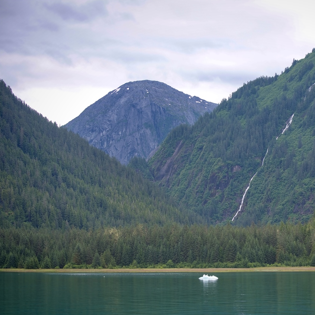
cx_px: 236
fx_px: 927
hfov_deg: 19.2
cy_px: 158
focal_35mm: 90
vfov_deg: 19.3
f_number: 6.3
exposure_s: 1/160
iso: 100
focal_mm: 70
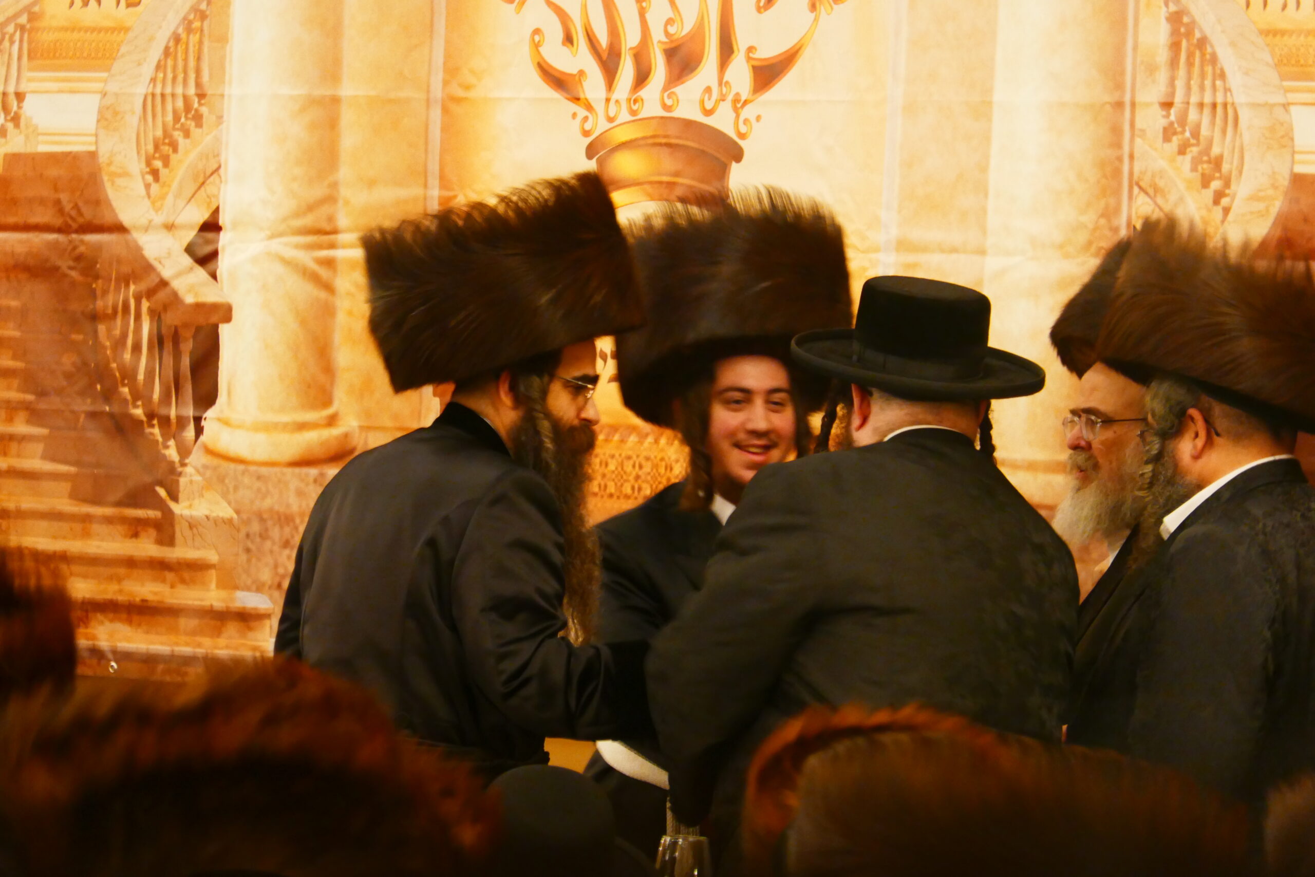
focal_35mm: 250
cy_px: 438
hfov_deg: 8.2
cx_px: 658
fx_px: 9132
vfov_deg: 5.5
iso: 1600
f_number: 5.9
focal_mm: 91
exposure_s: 1/25
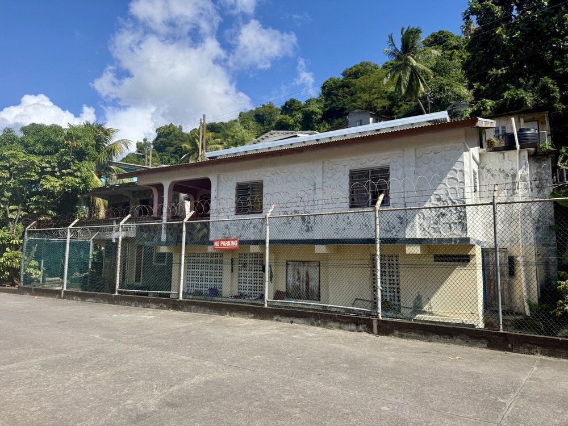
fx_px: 394
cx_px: 284
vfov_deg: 56.8
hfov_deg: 71.6
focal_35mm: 24
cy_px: 213
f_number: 1.78
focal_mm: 6.76
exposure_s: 1/4975
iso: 100
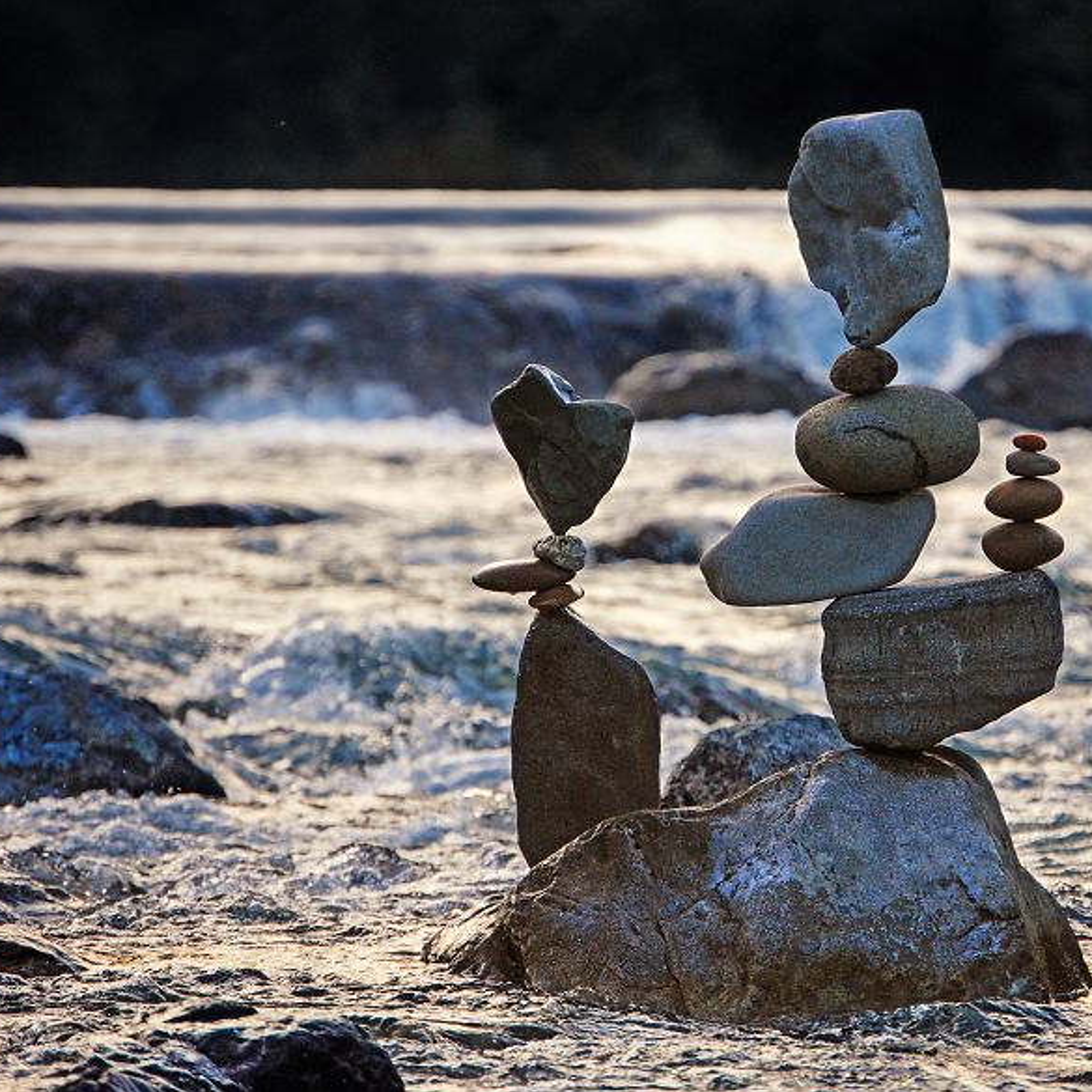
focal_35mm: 317
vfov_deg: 5.5
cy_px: 546
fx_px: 11301
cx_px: 793
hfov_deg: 5.5
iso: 400
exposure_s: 1/400
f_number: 5.3
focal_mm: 165
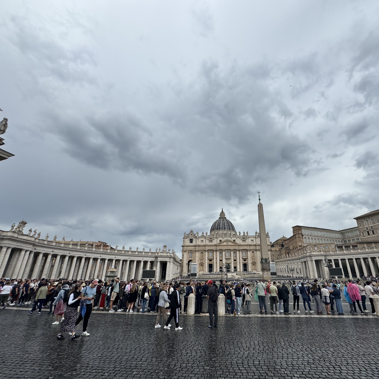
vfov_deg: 84.0
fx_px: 211
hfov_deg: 83.2
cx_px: 222
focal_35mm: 17
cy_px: 192
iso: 50
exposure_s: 1/2028
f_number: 2.2
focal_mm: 2.22
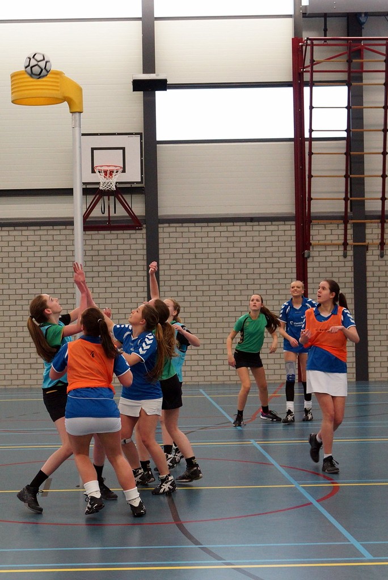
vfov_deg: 37.8
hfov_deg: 25.8
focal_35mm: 52
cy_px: 290
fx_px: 848
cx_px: 194
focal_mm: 35
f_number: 3.5
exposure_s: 1/250
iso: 1250
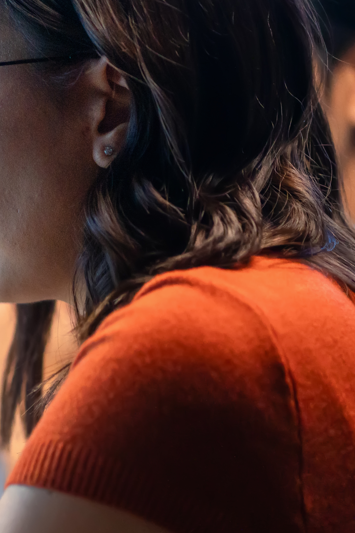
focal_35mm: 229
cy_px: 337
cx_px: -326
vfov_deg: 9.0
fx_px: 3387
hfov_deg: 5.9
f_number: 2
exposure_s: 1/100
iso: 2500
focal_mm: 85
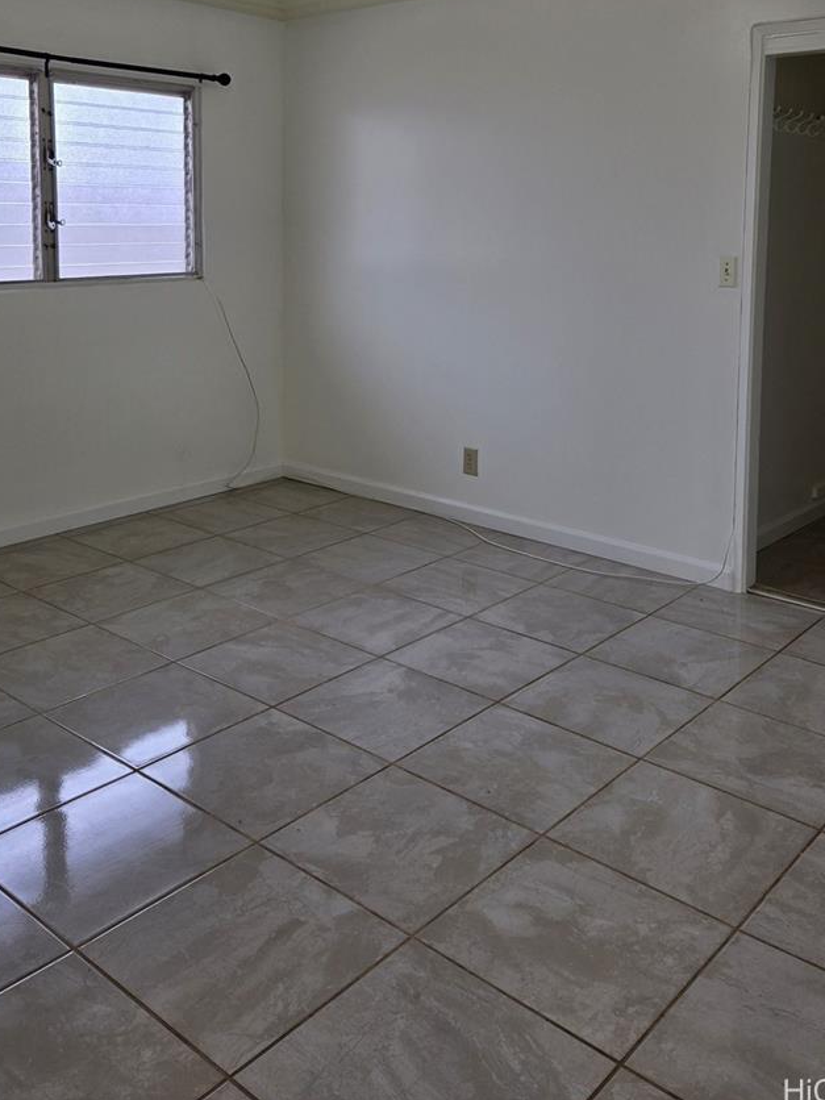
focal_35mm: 33
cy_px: 314
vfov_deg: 53.5
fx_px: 1049
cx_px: 386
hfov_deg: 42.9
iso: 25
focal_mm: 5.4
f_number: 1.8
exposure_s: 1/149
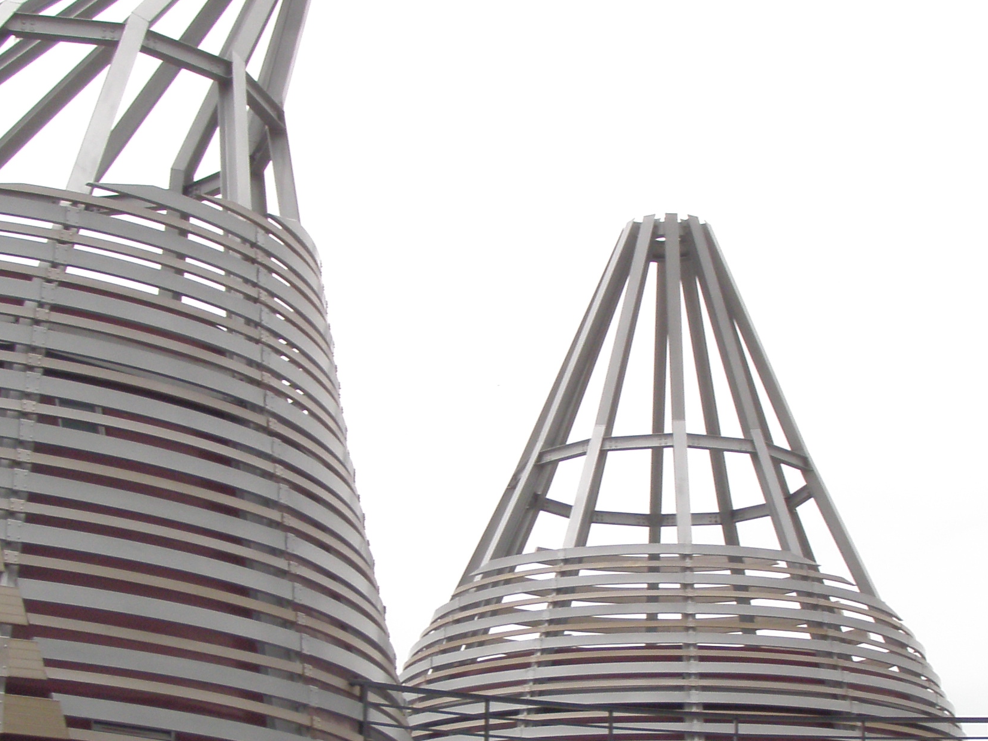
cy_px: 583
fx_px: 2398
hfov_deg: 23.2
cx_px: 602
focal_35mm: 84
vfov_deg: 17.4
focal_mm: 6.7
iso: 80
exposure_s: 1/320
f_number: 6.3
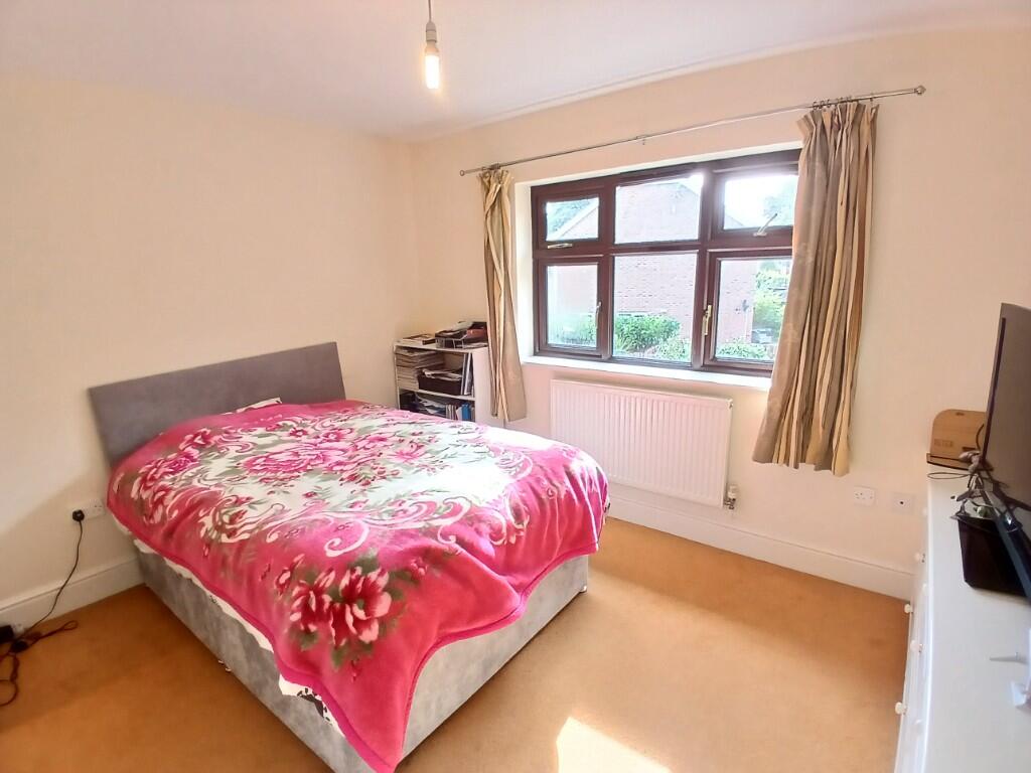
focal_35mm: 17
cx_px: 516
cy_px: 386
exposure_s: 1/33.3
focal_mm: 1.4
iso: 100
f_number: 2.2
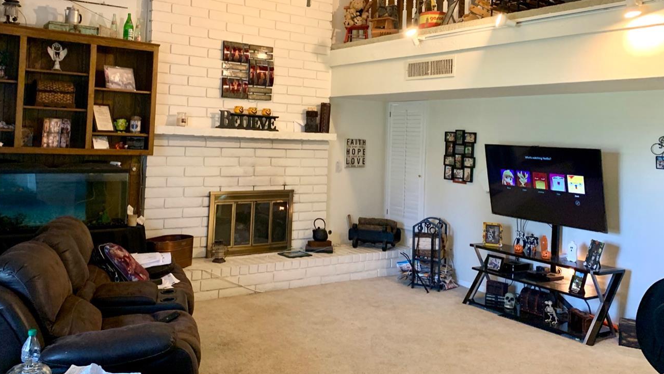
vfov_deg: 35.3
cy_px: 124
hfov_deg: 59.5
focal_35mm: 33
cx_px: 315
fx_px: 581
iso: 320
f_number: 1.8
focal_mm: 4.25
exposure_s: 1/40
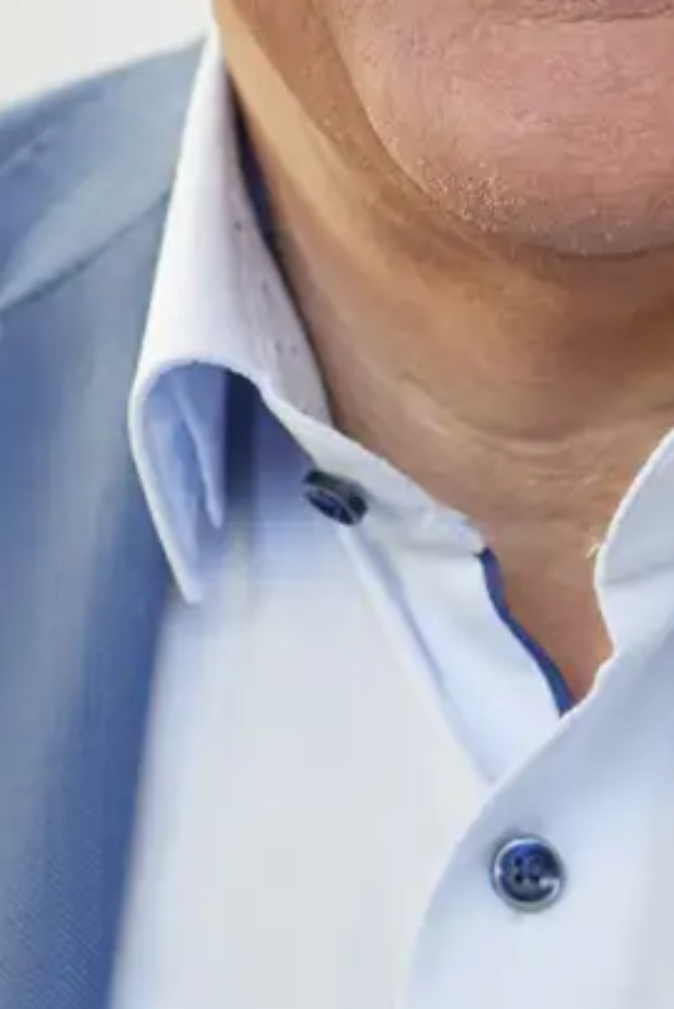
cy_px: 137
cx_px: 401
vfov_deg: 4.4
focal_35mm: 472
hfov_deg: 2.9
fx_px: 13232
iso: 500
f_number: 5.6
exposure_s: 1/80
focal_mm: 112
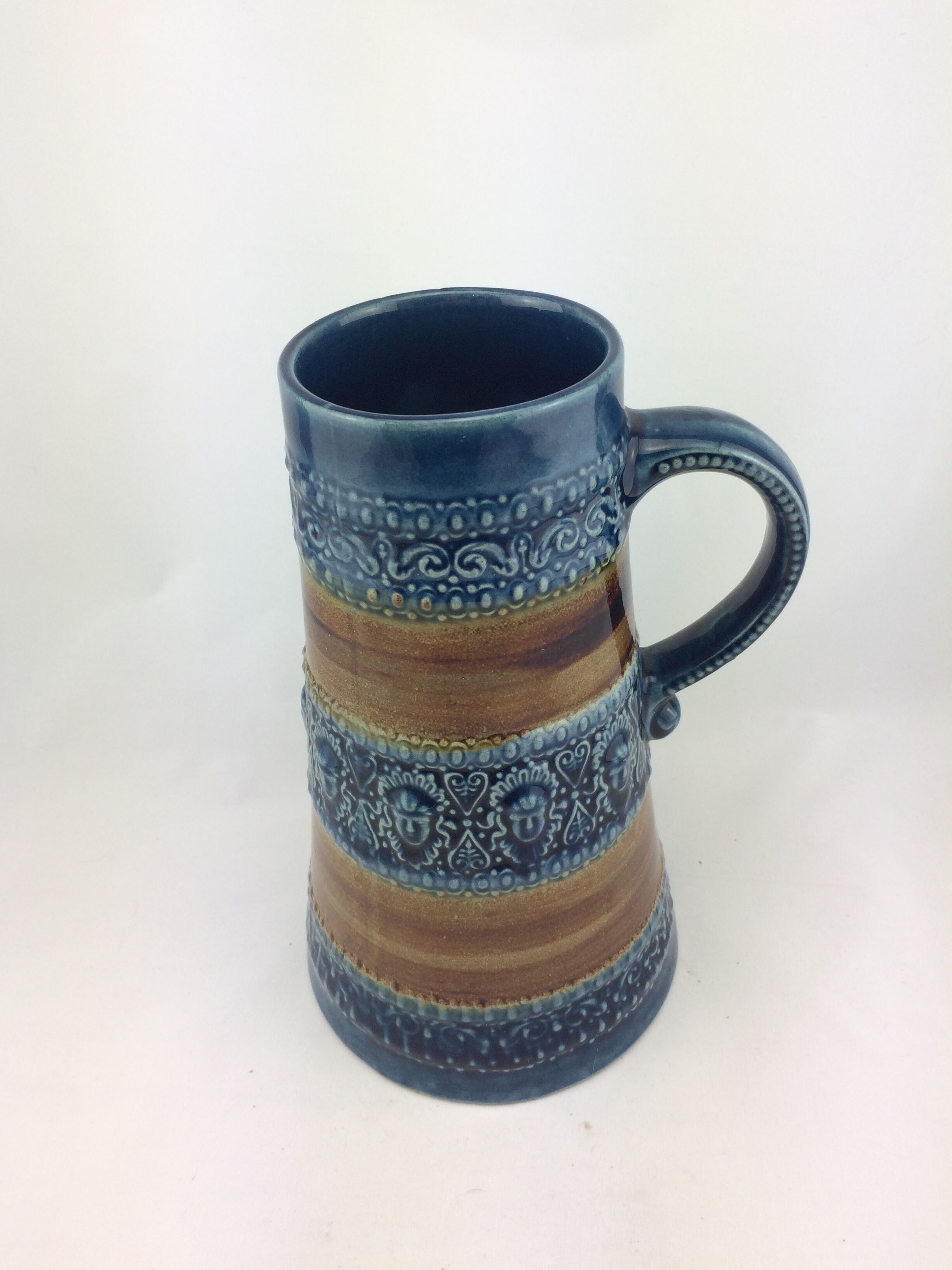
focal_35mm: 29
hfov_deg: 48.2
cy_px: 635
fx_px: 1063
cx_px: 476
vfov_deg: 61.7
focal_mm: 4.15
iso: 32
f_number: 2.2
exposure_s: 1/215
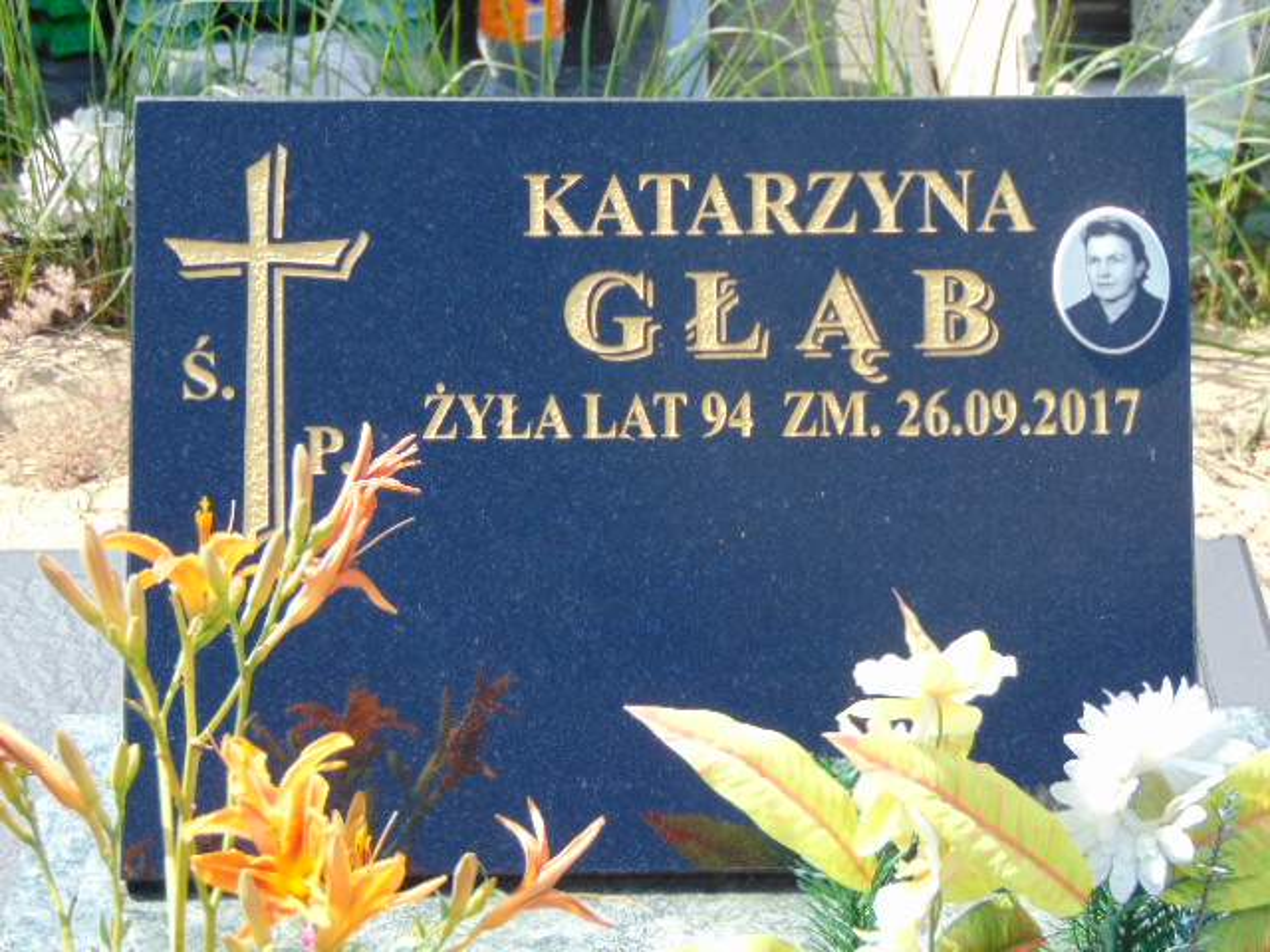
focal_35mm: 108
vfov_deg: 13.7
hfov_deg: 18.2
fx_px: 3962
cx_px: 635
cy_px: 476
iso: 80
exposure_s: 1/320
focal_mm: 19.4
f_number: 3.9
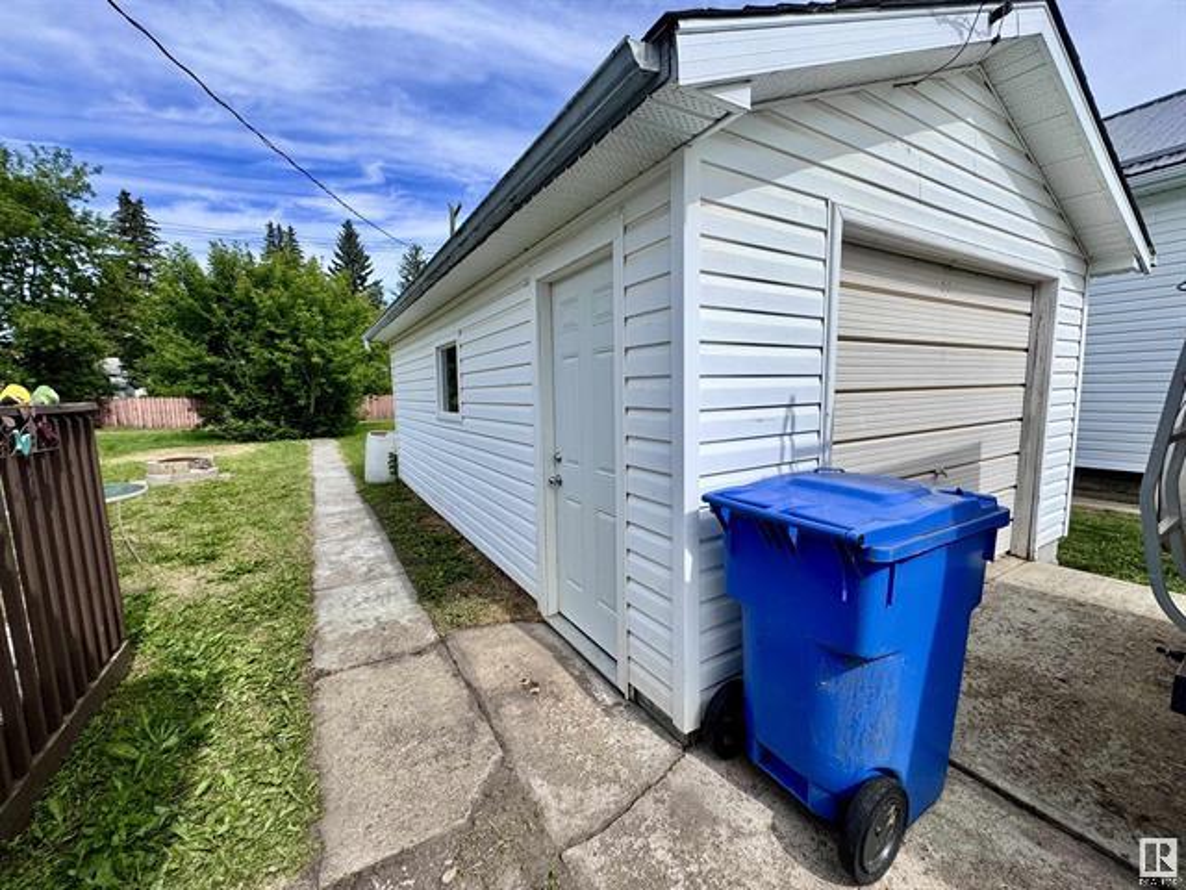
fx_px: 480
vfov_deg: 85.7
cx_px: 593
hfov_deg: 102.1
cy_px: 445
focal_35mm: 14
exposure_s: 1/2415
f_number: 2.2
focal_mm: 2.22
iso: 50
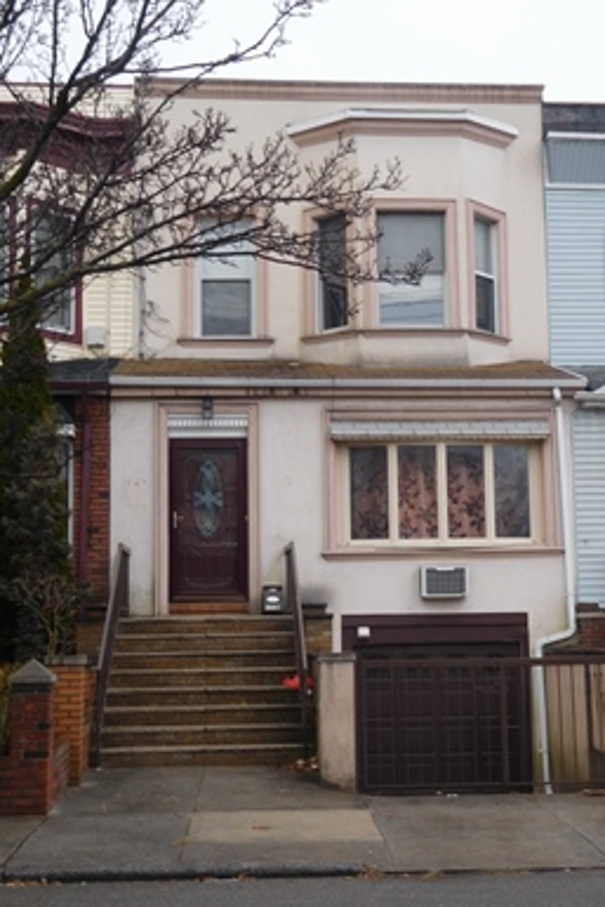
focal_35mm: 54
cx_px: 351
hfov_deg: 25.1
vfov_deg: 36.9
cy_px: 462
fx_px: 1360
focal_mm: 8.9
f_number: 4.1
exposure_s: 1/30
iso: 125
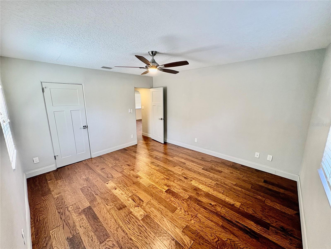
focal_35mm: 14
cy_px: 124
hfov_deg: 102.1
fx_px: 134
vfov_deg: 85.7
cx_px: 166
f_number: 2.2
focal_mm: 2.22
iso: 160
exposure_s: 1/60
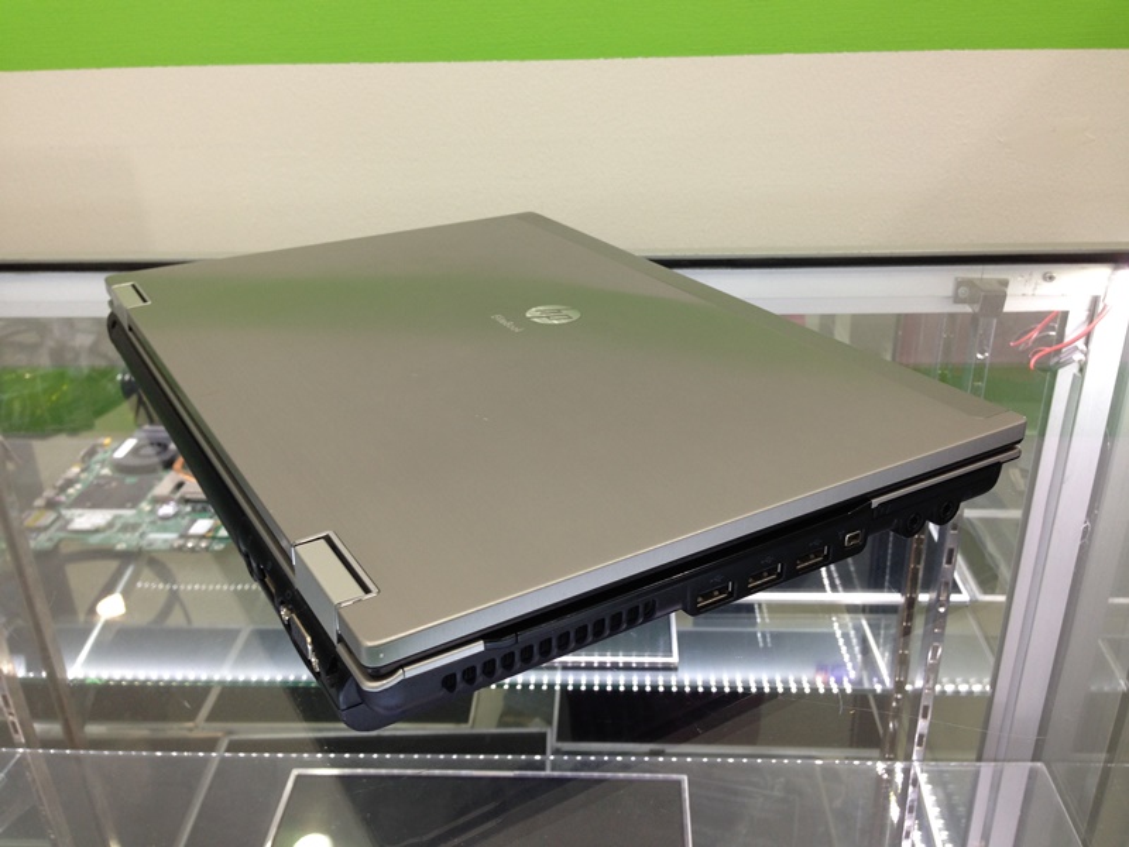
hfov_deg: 55.4
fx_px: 1076
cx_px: 564
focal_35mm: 33
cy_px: 424
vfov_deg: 42.9
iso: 50
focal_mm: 4.12
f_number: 2.4
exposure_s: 1/24
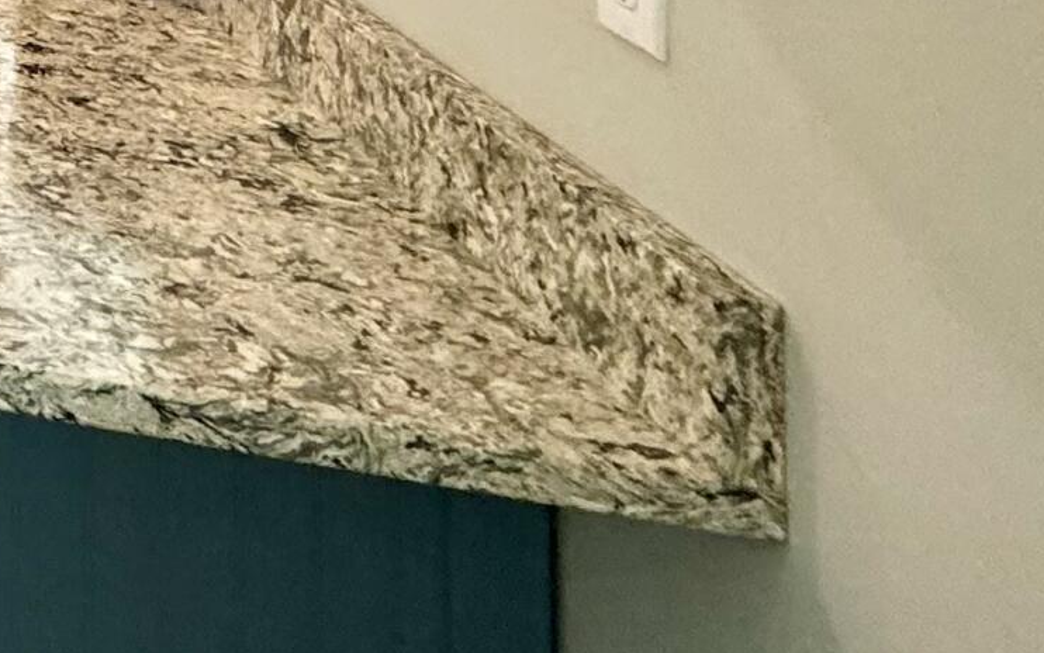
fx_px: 1707
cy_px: -584
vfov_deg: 17.0
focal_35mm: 60
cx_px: -882
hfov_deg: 21.1
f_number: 2.2
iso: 200
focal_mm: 2.22
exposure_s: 1/60
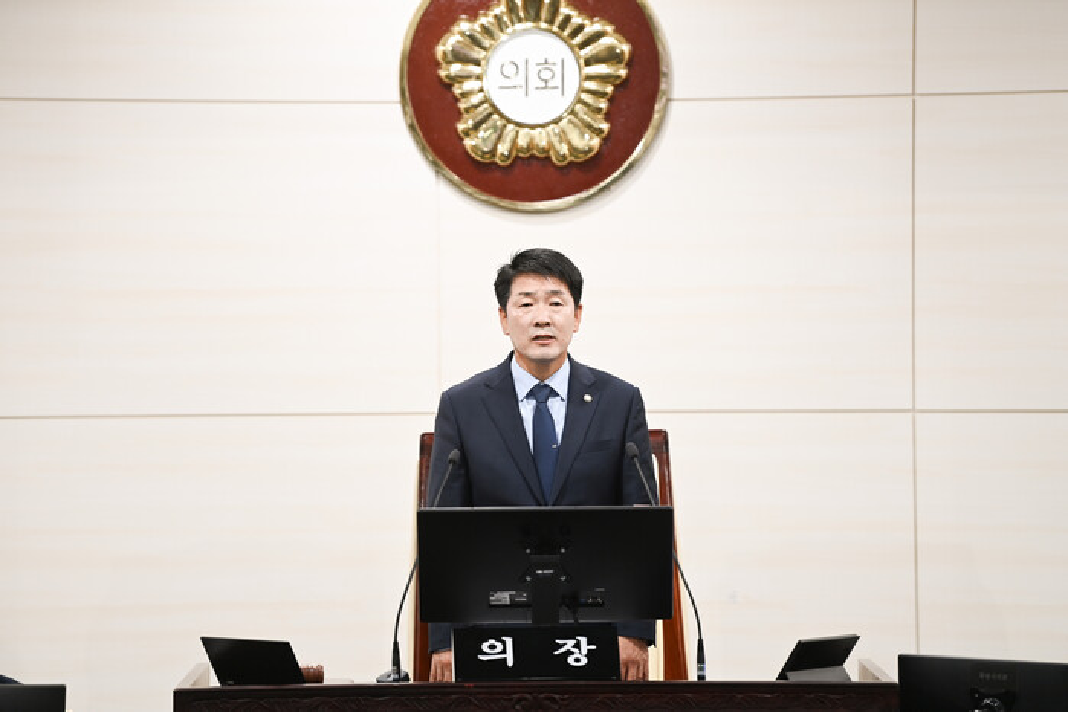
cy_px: 356
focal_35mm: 200
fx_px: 5933
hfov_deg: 10.3
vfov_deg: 6.9
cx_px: 534
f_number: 3.2
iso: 500
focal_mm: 200
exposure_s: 1/200
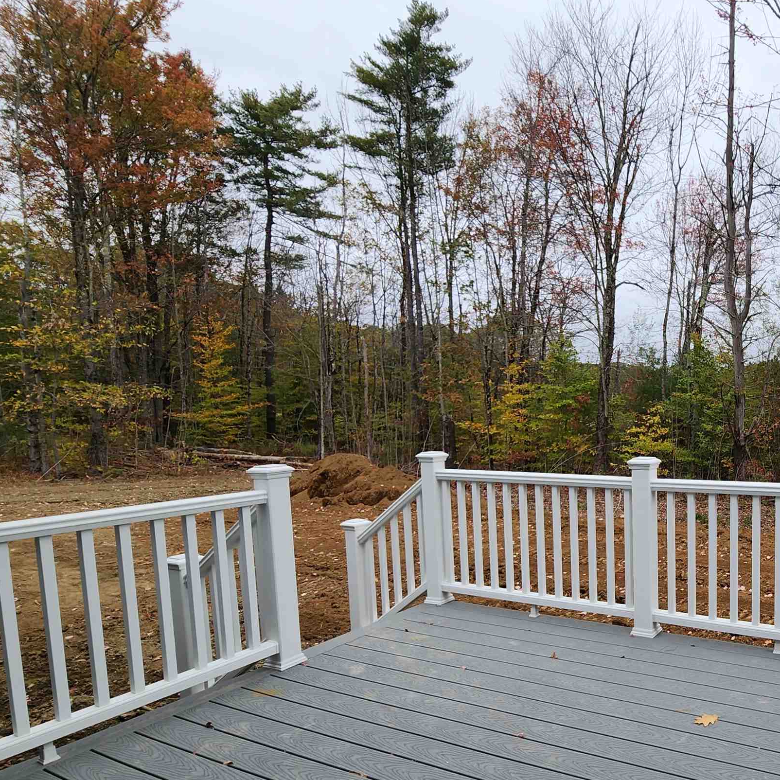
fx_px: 561
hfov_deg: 61.7
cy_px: 463
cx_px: 660
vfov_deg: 69.0
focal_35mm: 22
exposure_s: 1/354
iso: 50
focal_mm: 2.2
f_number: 2.2
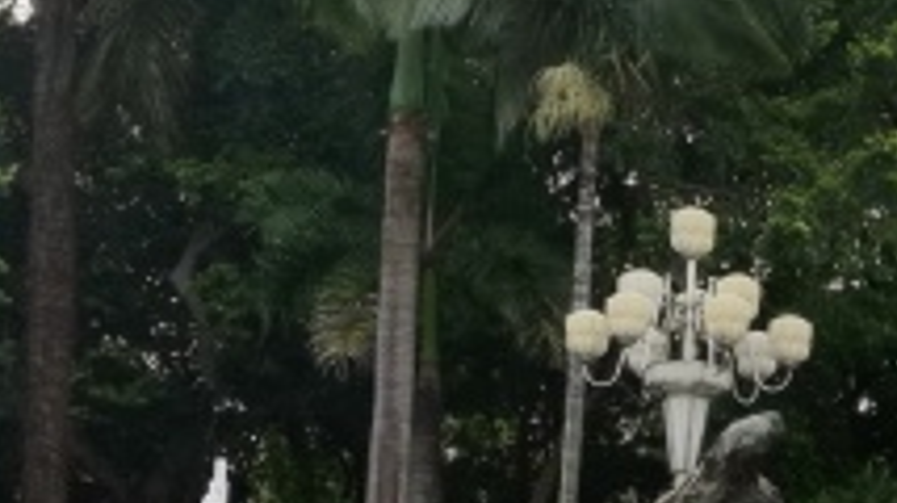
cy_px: 570
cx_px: 1270
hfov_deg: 12.9
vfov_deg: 7.6
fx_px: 3779
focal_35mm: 159
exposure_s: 1/526
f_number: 1.8
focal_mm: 4.75
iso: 50
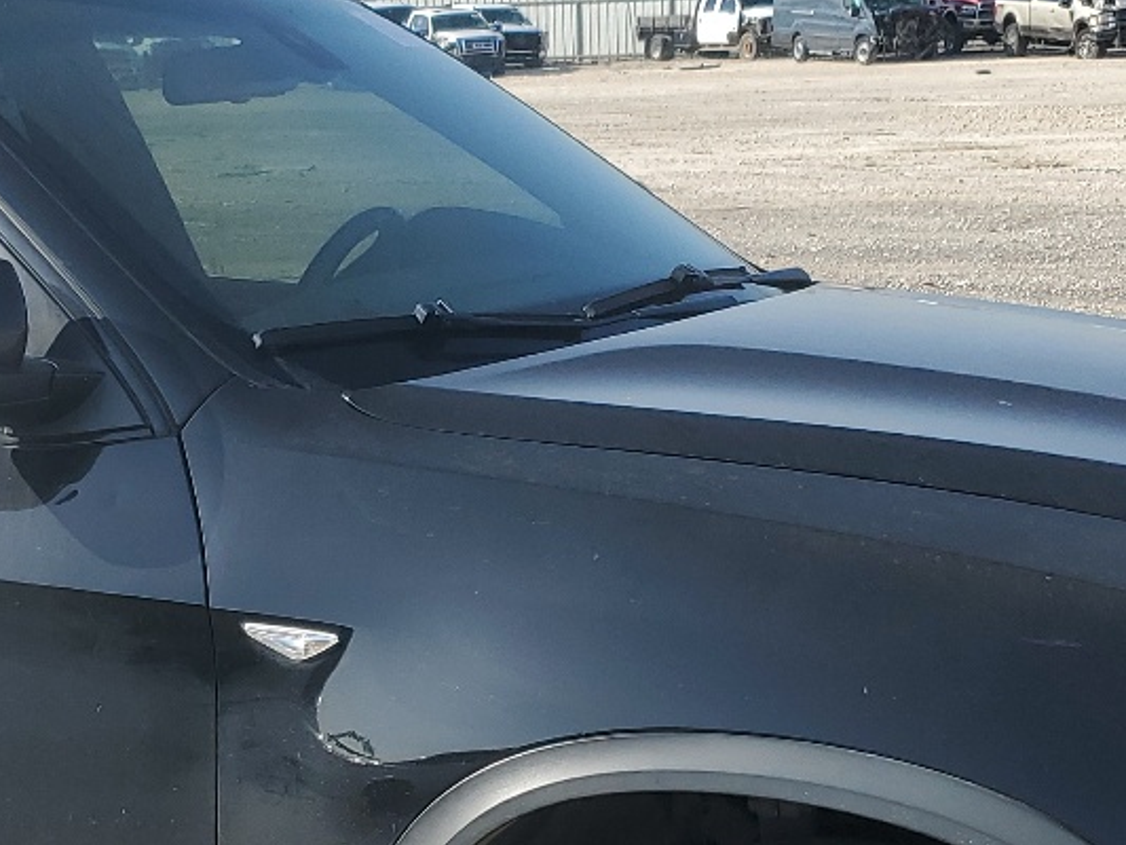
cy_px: 777
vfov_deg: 18.6
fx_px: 2538
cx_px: 270
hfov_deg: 24.7
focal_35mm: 78
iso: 50
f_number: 1.5
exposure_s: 1/2500
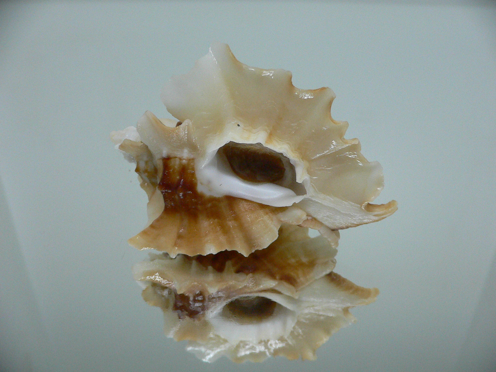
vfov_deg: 40.7
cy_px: 186
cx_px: 248
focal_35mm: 35
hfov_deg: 52.6
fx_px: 502
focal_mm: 4.6
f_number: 2.8
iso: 200
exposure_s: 1/60
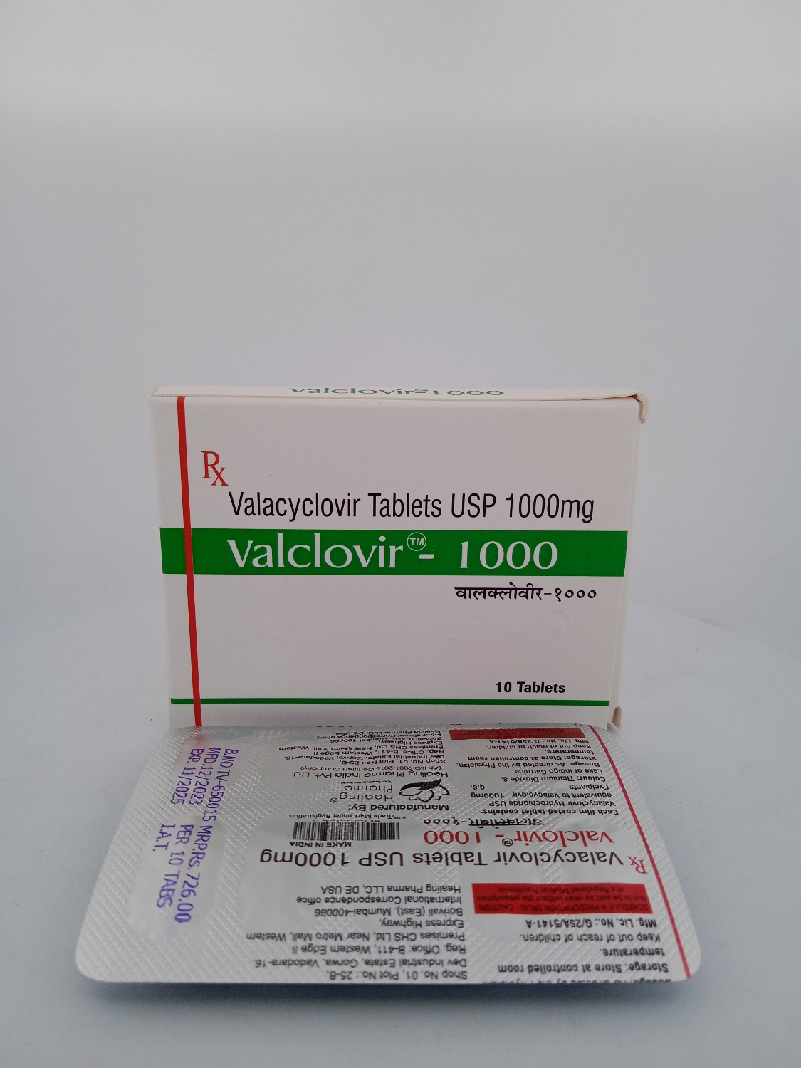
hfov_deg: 49.7
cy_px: 534
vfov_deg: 63.4
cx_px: 400
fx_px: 864
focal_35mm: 28
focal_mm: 3.43
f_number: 2.2
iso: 115
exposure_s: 1/224
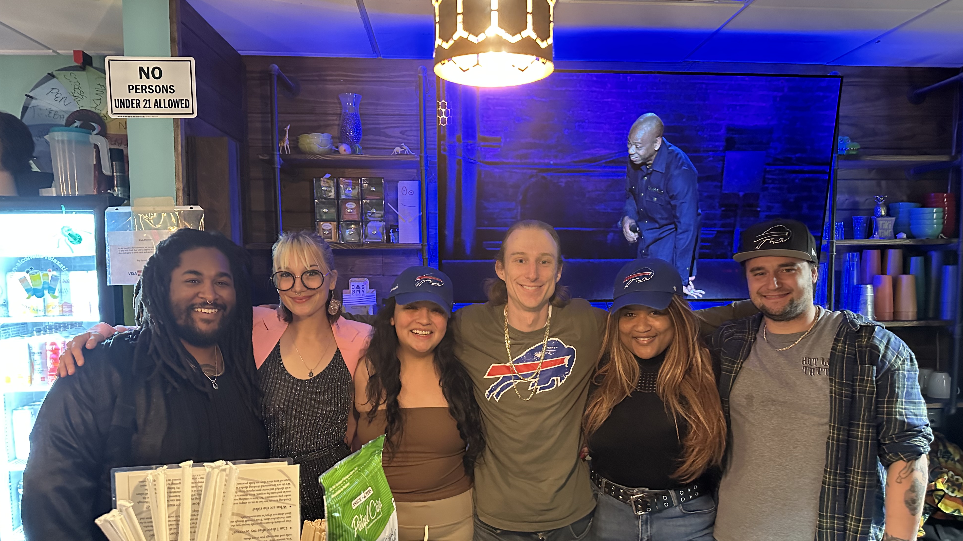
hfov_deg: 69.9
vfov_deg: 42.7
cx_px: 494
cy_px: 318
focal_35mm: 27
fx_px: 689
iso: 1000
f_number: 1.78
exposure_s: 1/30
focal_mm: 6.86
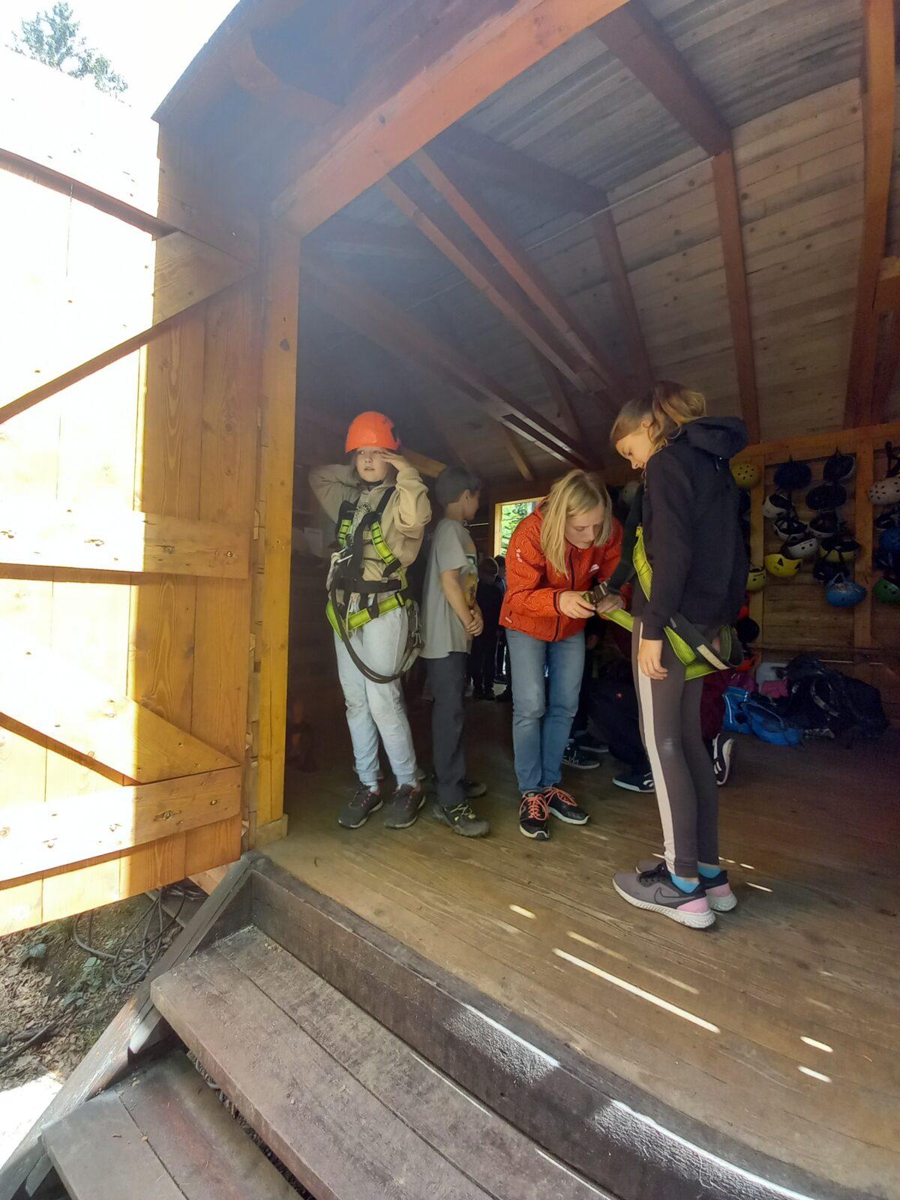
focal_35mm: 13
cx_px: 450
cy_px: 600
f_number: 2.2
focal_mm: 1.42
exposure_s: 1/50
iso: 80
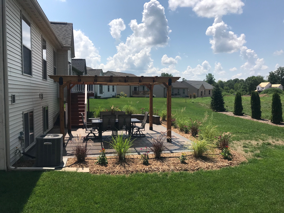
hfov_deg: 63.4
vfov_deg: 49.7
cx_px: 142
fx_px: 230
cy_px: 106
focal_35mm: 28
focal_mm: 3.99
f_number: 1.8
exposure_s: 1/4167
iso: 20
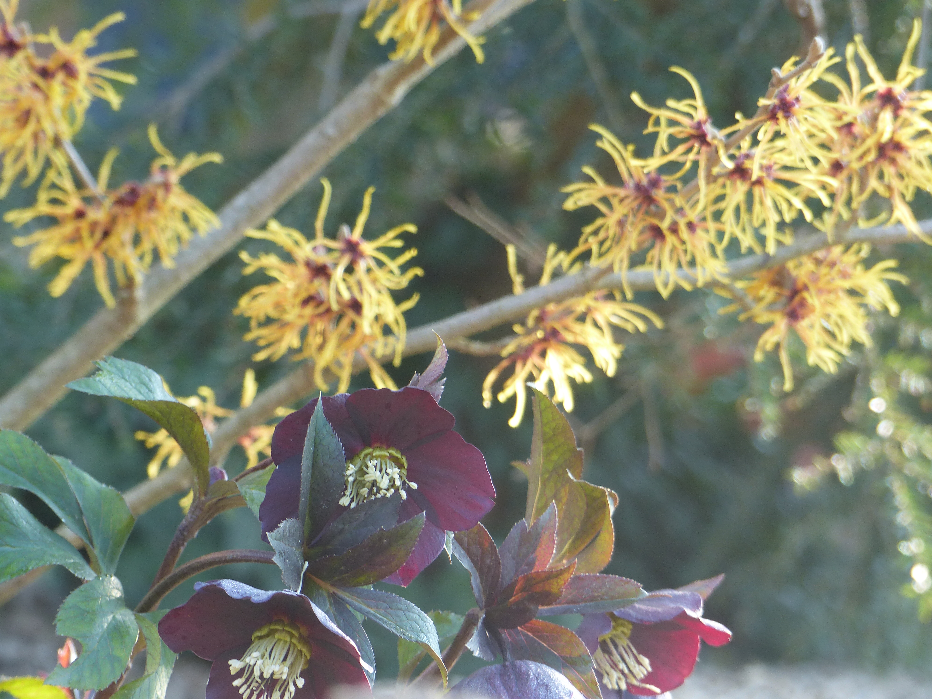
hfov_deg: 8.5
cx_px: 466
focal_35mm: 232
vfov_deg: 6.4
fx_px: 6246
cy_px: 350
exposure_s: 1/125
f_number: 3.2
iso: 100
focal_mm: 41.8
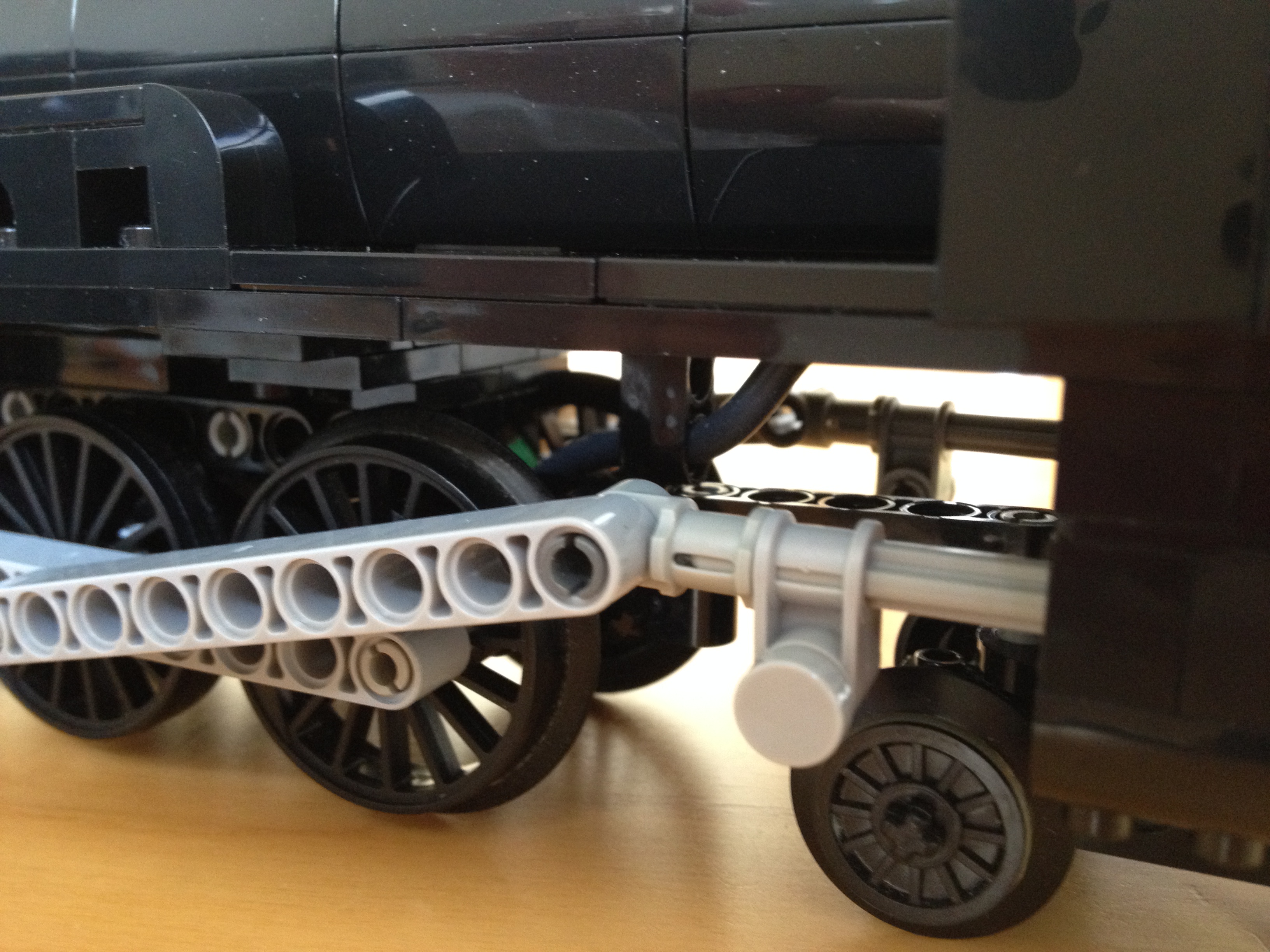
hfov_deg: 52.6
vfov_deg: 40.7
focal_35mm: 35
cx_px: 635
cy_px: 476
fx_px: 1284
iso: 250
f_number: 2.4
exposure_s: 1/20
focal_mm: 4.28
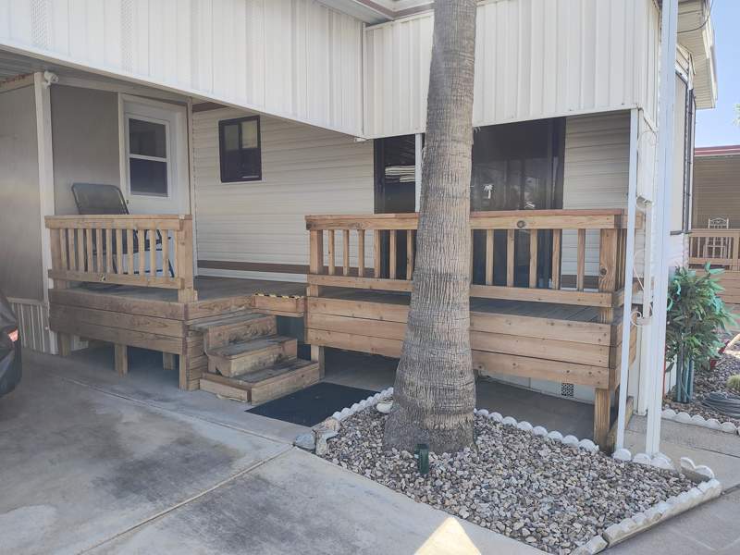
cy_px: 278
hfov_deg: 69.4
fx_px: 534
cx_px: 370
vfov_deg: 54.9
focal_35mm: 25
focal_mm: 4.15
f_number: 1.5
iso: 100
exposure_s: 1/710
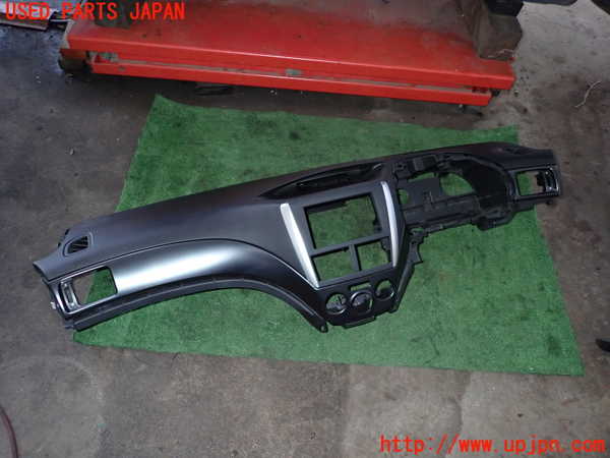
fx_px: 441
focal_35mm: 25
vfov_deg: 54.9
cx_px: 305
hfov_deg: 69.4
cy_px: 229
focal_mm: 4.5
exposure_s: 1/100
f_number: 2
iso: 400
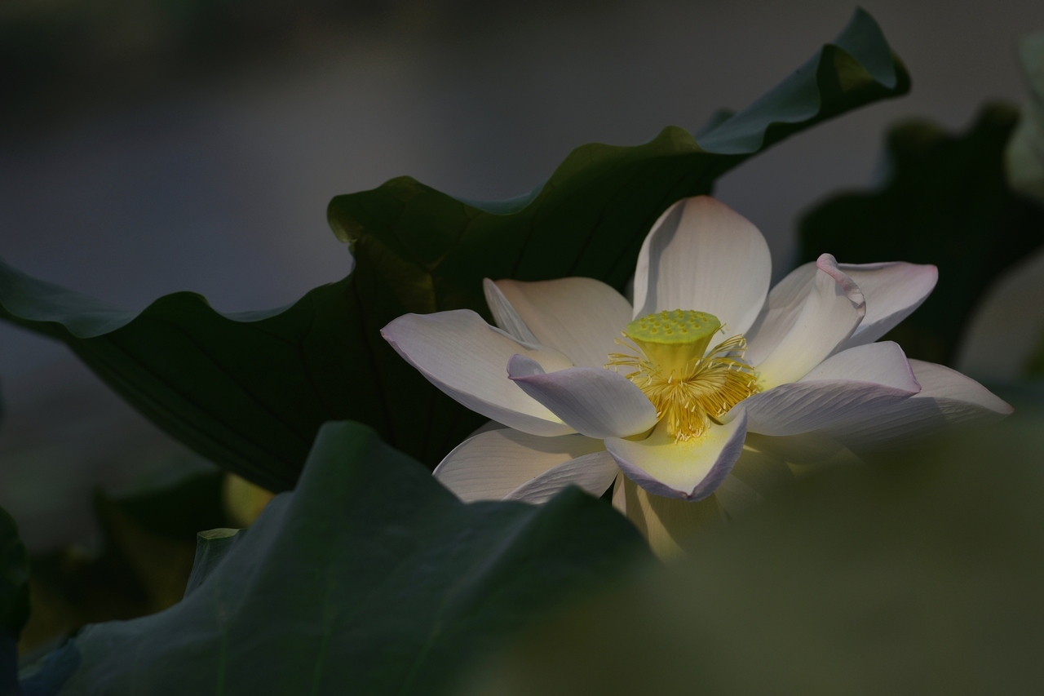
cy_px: 348
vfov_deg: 6.9
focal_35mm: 200
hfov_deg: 10.3
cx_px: 522
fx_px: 5799
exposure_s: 1/1600
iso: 100
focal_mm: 200
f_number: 4.5
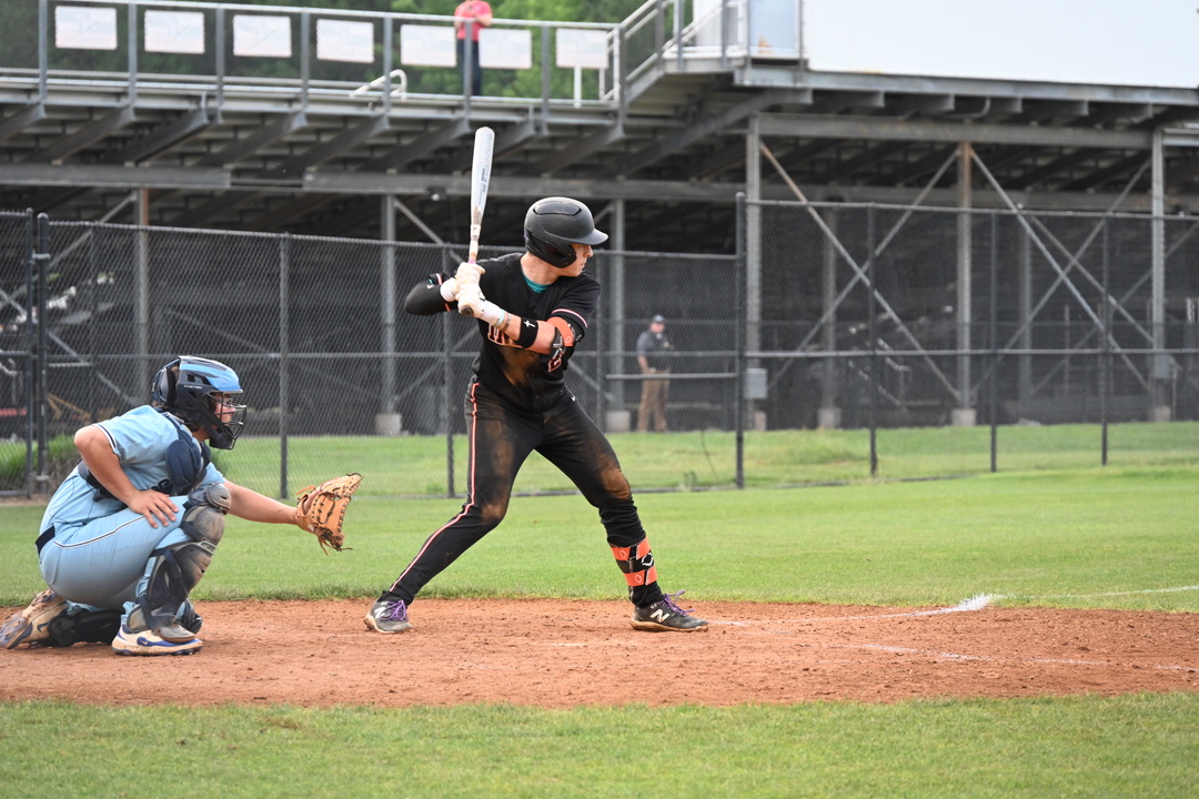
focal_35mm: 176
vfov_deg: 7.8
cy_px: 401
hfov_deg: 11.7
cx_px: 601
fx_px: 5861
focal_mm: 175
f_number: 6.3
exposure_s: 1/250
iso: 2200
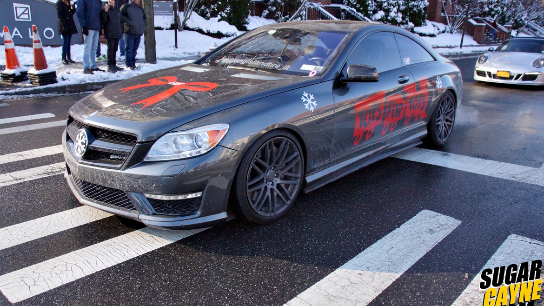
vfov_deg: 40.2
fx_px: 418
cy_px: 147
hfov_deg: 66.1
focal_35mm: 29
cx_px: 271
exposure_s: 1/1600
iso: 1600
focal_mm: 18
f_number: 5.6
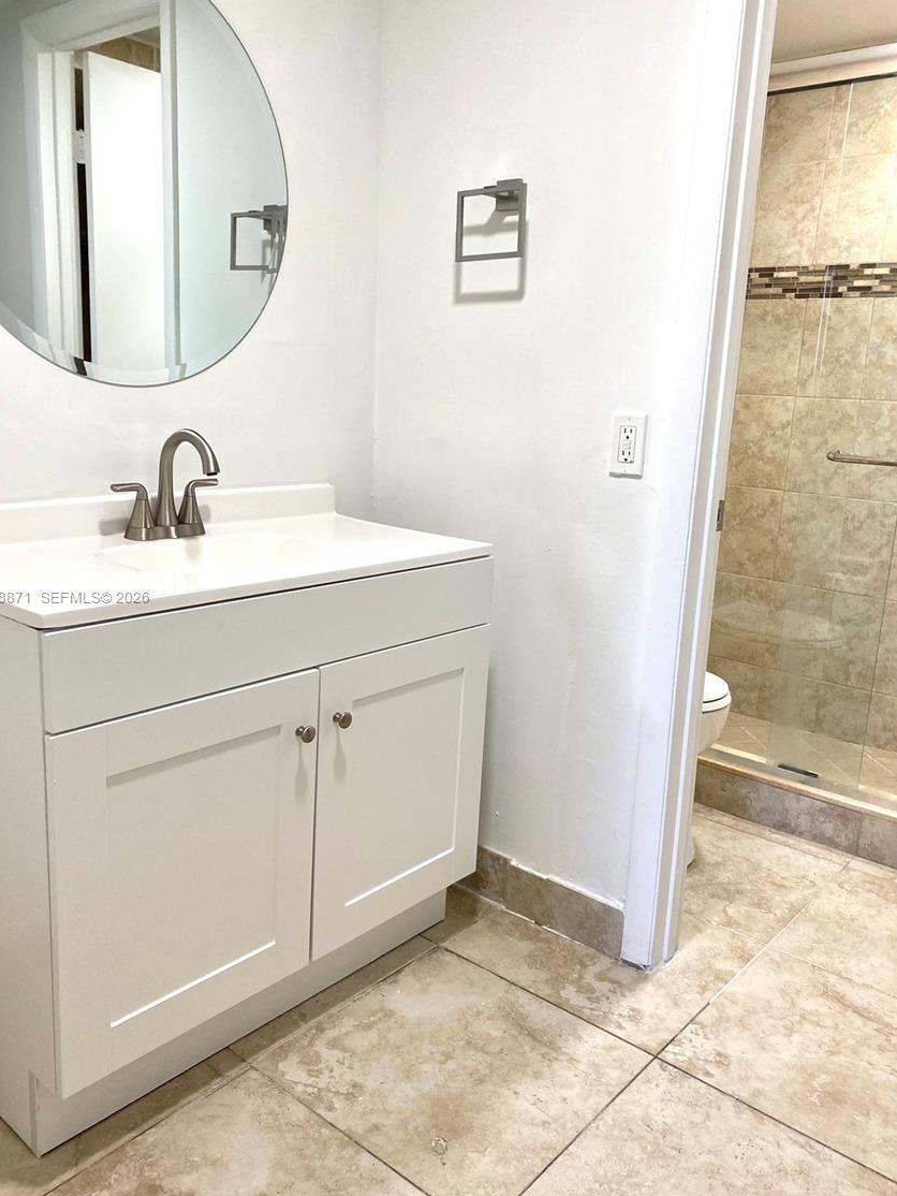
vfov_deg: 63.4
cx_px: 432
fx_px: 967
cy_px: 598
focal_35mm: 28
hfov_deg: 49.8
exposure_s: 1/120
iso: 125
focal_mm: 4.25
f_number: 1.8
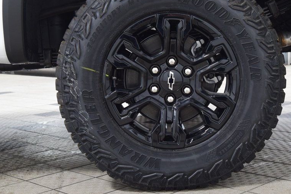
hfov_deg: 30.9
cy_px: 83
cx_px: 172
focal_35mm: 65
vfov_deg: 20.9
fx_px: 525
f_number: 6.3
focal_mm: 32
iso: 1400
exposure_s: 1/15
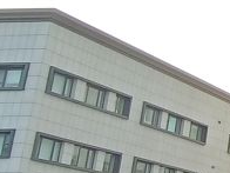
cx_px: 586
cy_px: 67
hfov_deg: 13.0
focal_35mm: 104
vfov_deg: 14.2
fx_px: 691
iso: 109
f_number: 2.4
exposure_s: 1/131
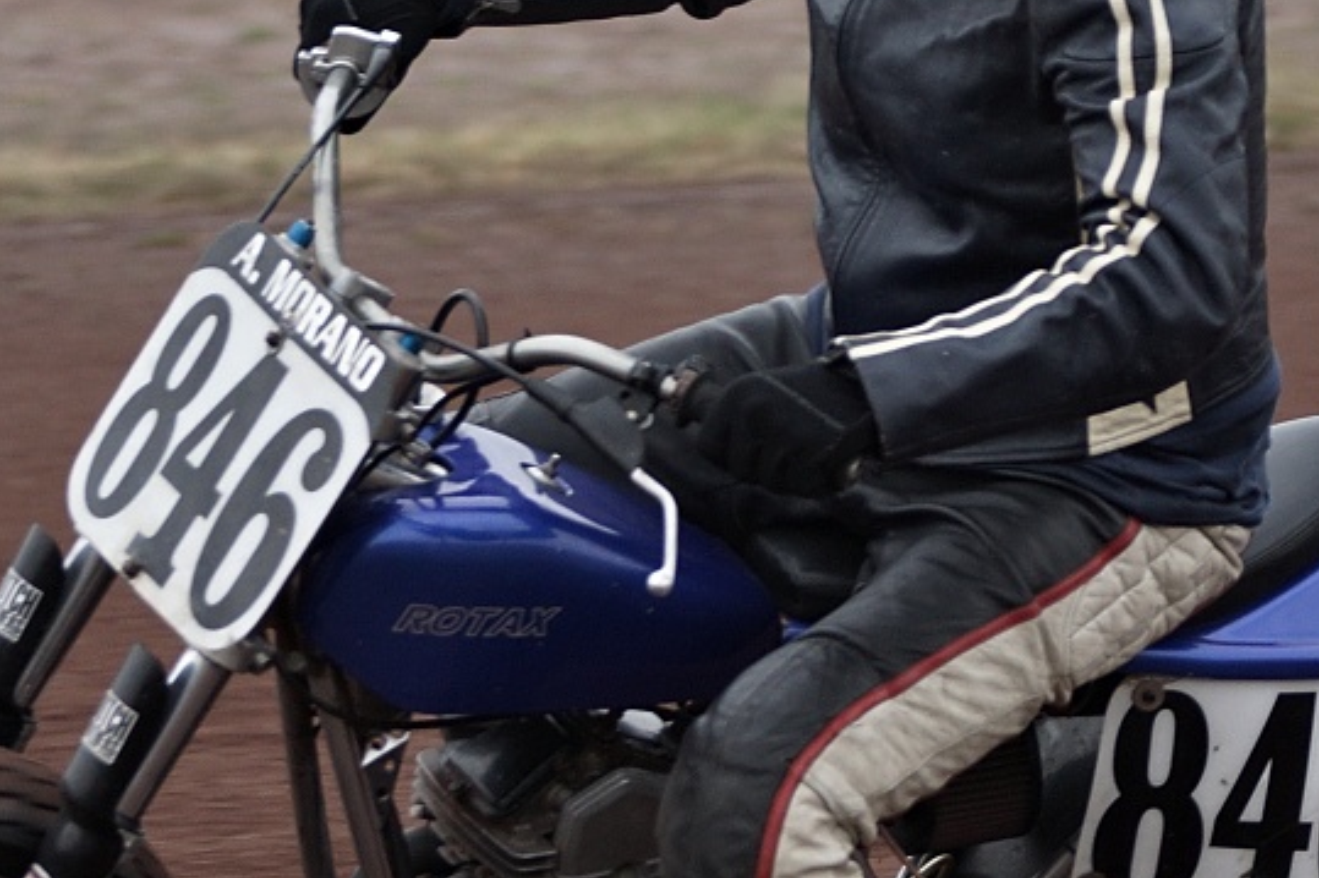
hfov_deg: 4.1
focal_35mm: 501
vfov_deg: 2.7
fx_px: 18349
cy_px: 301
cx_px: 783
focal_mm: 150
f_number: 5
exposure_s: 1/640
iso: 400
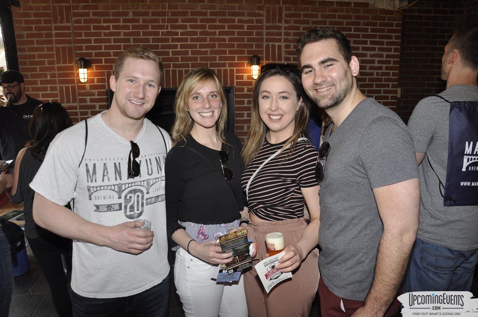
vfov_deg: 47.8
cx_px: 239
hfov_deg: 67.4
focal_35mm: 27
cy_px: 158
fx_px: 358
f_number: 5
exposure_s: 1/60
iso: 400
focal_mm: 18
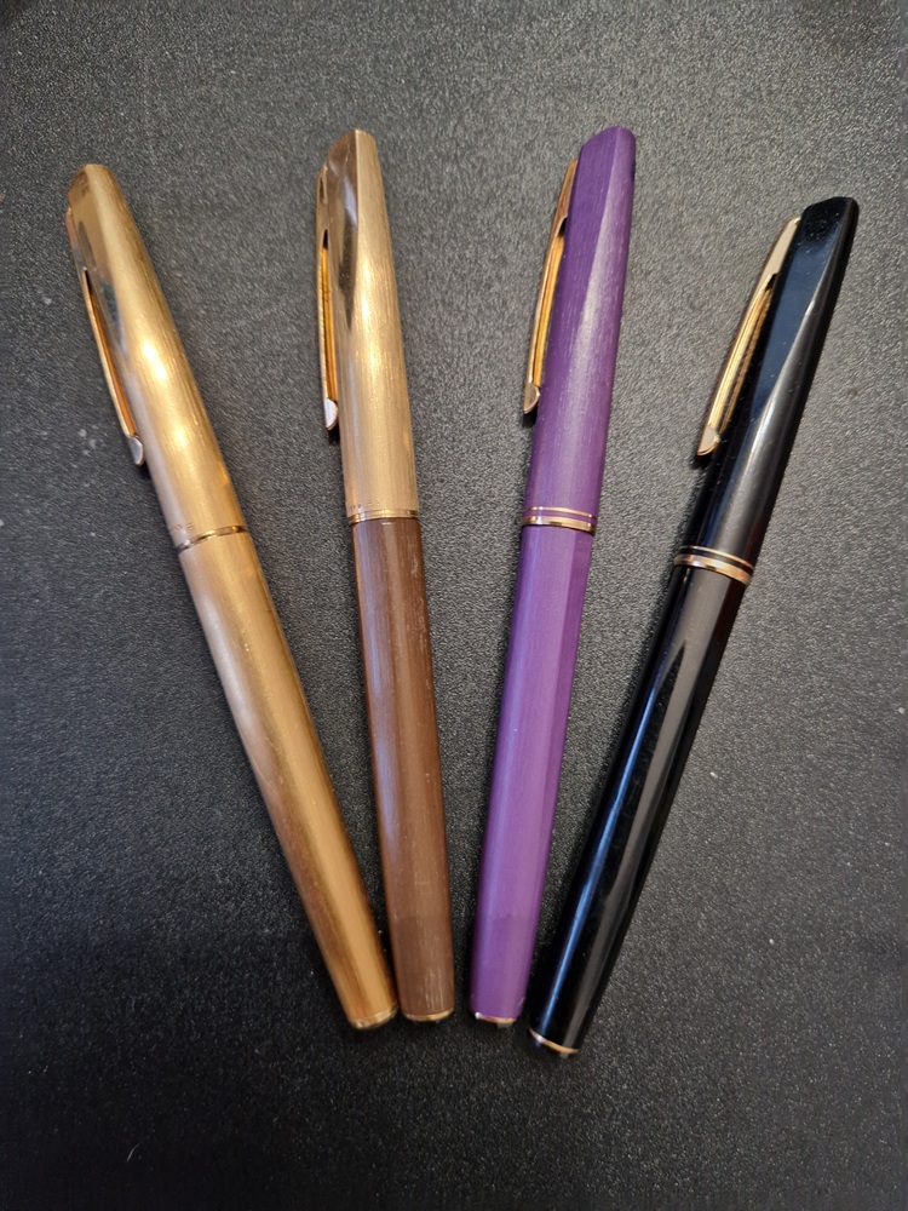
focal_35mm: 23
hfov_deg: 58.9
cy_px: 606
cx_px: 454
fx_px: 804
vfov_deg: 73.9
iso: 640
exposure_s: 1/40
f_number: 1.8
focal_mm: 5.4
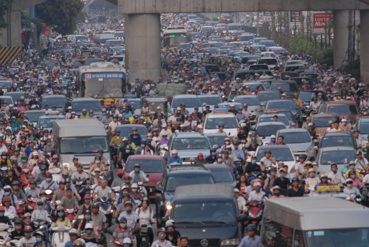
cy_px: 124
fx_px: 3078
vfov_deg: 4.6
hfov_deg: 6.9
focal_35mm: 300
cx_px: 184
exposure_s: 1/125
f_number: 8
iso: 400
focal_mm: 200
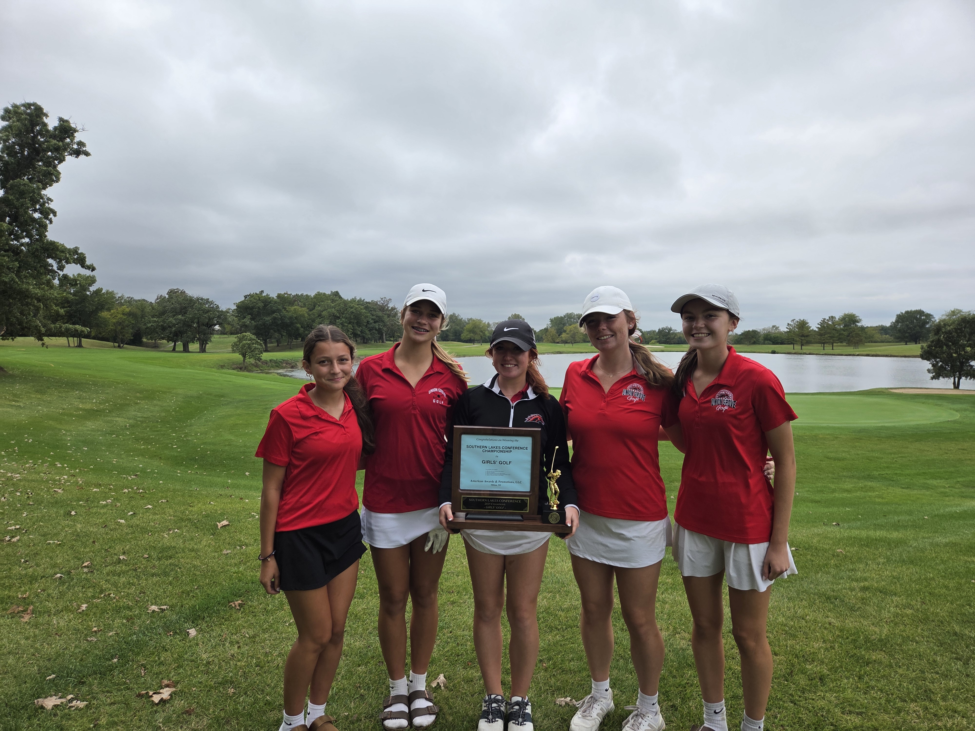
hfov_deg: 73.9
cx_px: 488
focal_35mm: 23
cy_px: 366
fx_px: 648
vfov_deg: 58.9
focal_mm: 5.4
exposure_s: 1/2240
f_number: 1.8
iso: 80
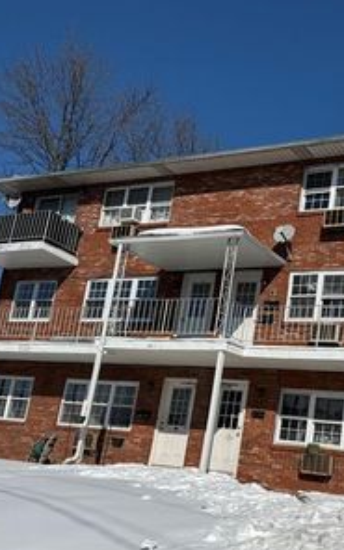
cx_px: 292
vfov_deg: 45.9
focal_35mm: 43
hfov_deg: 29.0
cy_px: 332
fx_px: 645
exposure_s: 1/14286
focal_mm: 6.76
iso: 80
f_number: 1.78
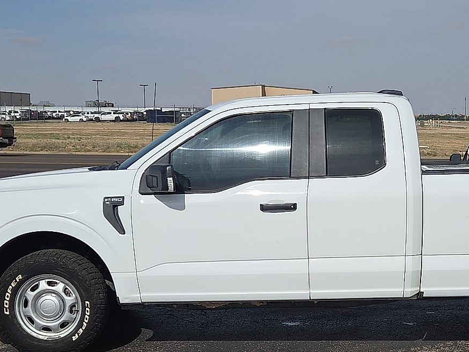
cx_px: 335
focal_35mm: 68
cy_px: 241
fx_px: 921
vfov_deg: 21.5
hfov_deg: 28.3
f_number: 1.8
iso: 50
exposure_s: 1/10000
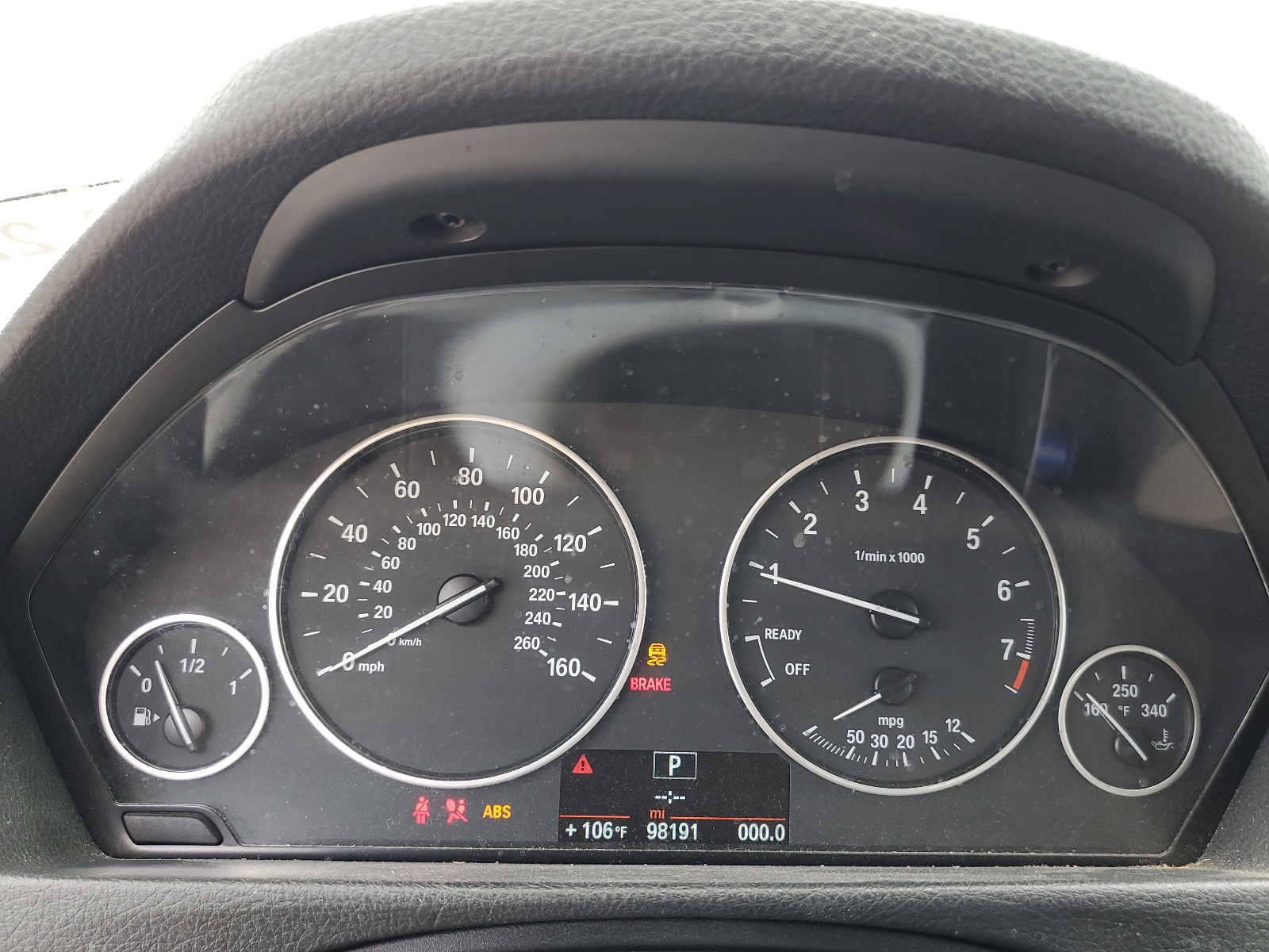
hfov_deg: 67.3
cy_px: 476
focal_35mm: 26
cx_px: 634
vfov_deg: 53.1
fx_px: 953
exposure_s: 1/100
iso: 65
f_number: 1.5
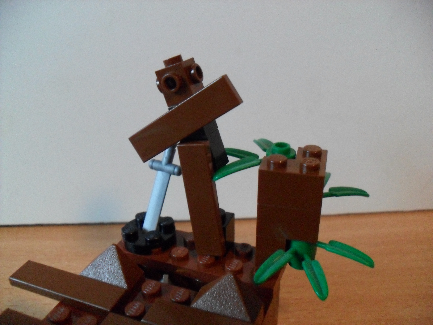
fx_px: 438
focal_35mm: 35
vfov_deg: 40.7
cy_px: 162
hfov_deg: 52.6
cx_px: 216
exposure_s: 1/10
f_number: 3
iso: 400
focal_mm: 6.3
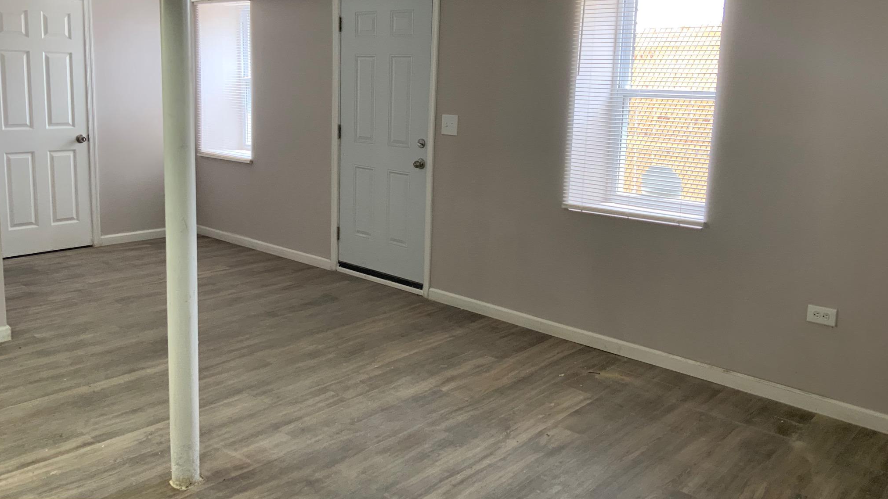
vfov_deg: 36.5
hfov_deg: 61.0
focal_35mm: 32
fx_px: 753
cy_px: 199
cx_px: 440
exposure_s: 1/60
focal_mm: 3
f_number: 1.8
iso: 64
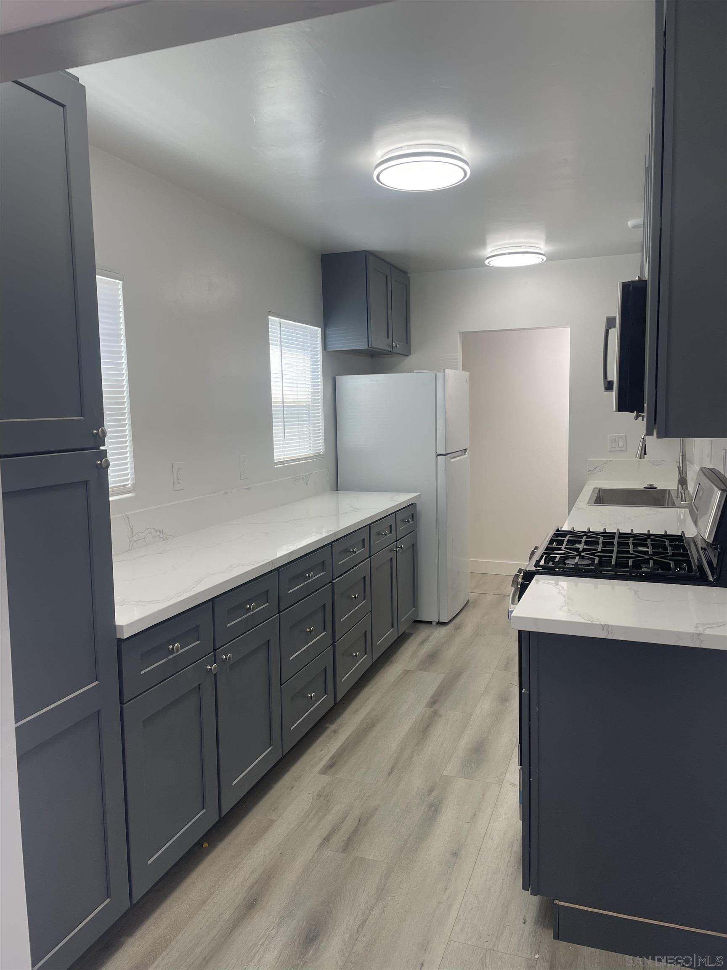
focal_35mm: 26
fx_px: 728
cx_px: 364
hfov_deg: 53.1
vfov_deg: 67.3
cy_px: 485
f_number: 1.6
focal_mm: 4.2
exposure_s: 1/120
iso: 40
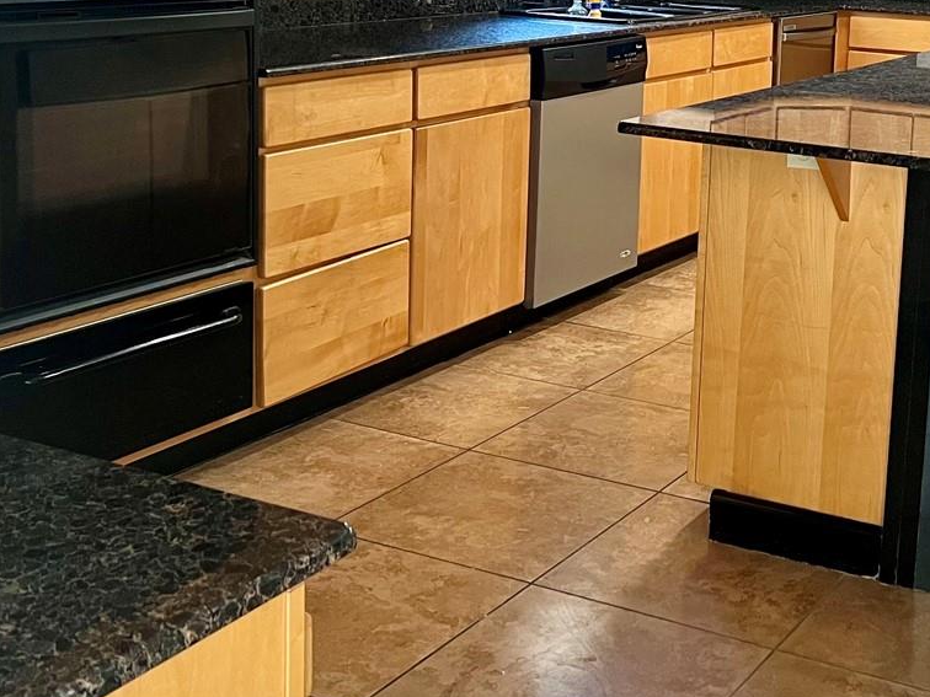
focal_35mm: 55
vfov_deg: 25.8
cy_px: 91
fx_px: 1478
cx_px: 764
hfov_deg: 33.8
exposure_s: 1/60
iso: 160
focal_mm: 5.7
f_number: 1.5
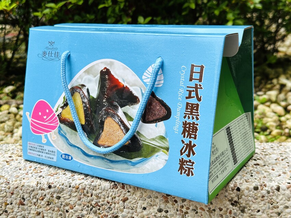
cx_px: 146
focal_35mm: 48
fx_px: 403
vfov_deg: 30.3
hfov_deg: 39.7
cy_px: 109
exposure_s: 1/880
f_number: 1.78
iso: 64
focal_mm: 6.86
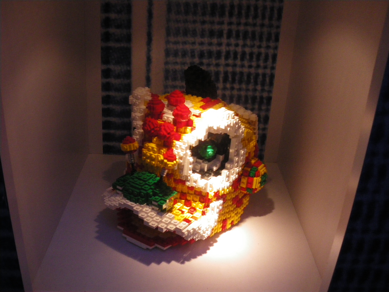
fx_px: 405
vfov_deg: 39.7
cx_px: 194
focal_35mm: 36
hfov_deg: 51.4
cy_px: 146
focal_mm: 6.3
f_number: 3.5
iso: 400
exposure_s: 1/640
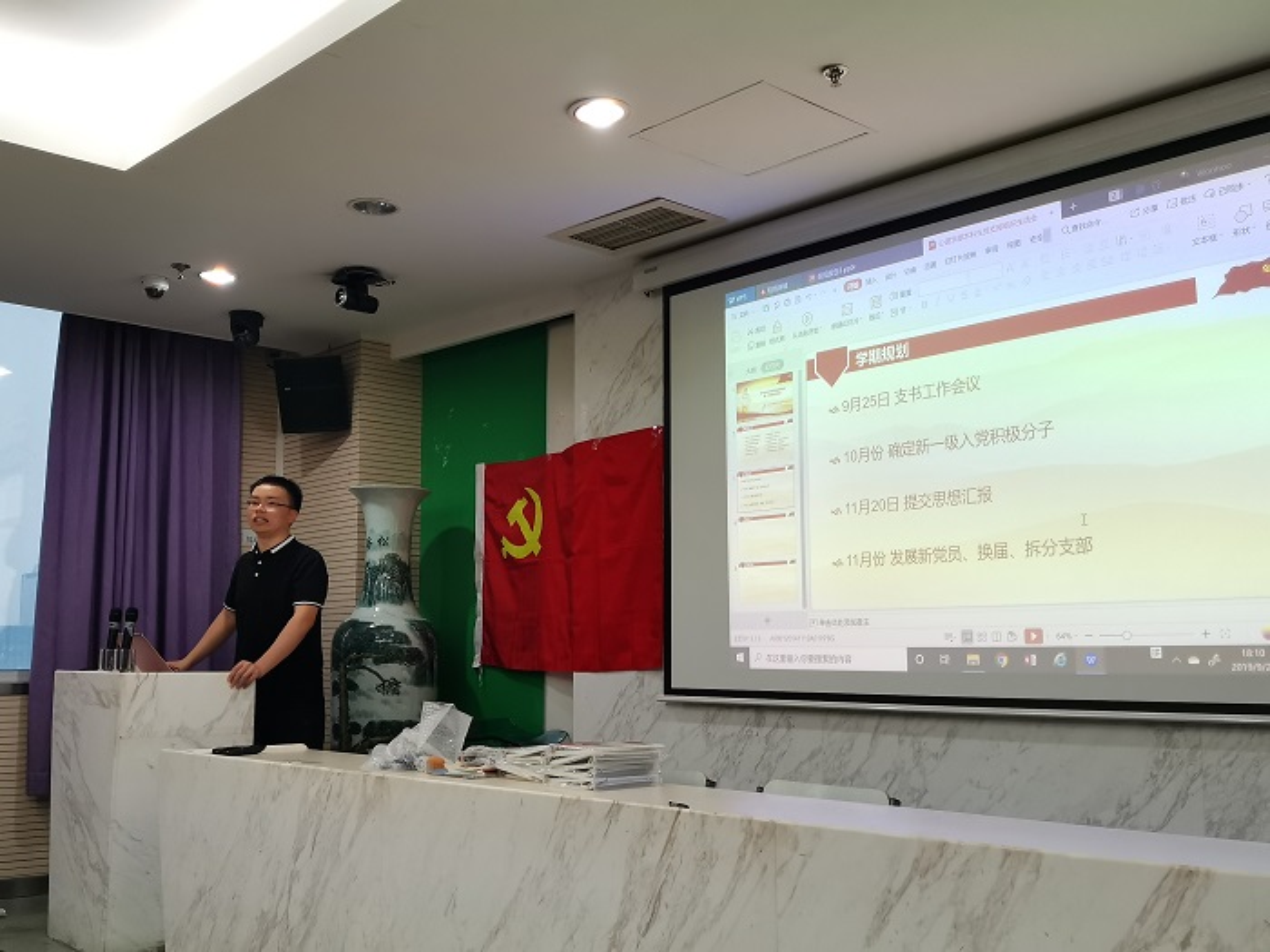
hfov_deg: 51.4
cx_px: 635
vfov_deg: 39.7
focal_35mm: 36
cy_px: 476
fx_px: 1321
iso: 200
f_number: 1.4
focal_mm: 4.66
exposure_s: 1/100
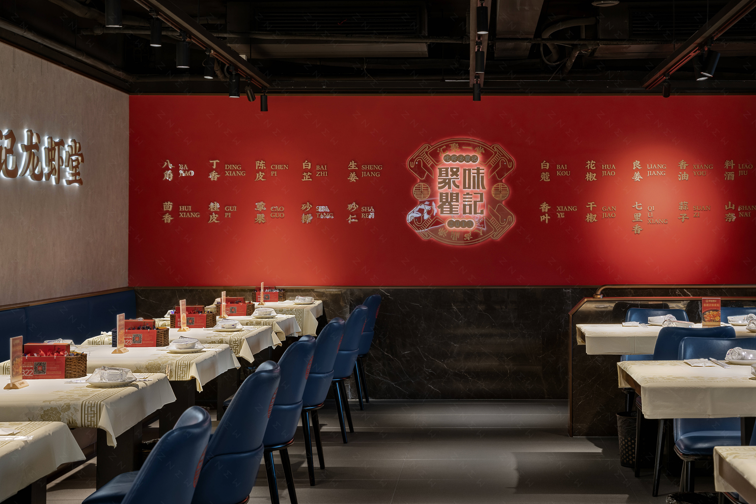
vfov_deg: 22.6
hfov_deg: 33.2
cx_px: 476
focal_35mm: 60
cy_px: 208
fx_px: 1260
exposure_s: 1/6
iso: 200
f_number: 6.3
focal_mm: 44
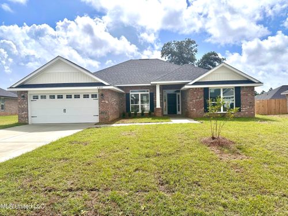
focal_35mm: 24
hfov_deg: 71.6
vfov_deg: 56.8
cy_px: 108
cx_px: 144
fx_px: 200
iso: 80
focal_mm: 6.86
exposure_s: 1/10753
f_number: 1.78
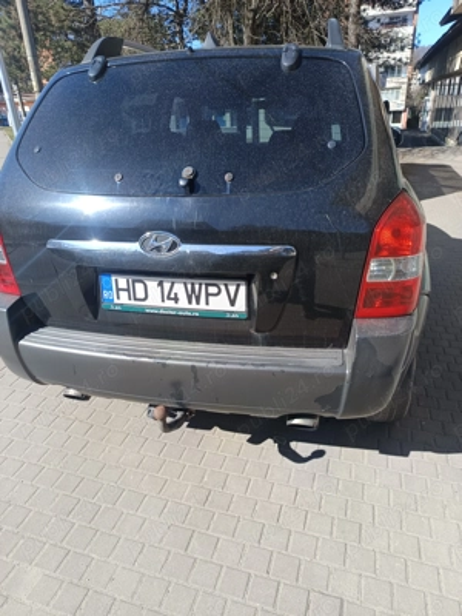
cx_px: 231
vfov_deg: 71.6
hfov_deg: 56.8
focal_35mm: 24
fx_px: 427
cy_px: 308
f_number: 1.7
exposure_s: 1/217
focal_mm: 5.31
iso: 50
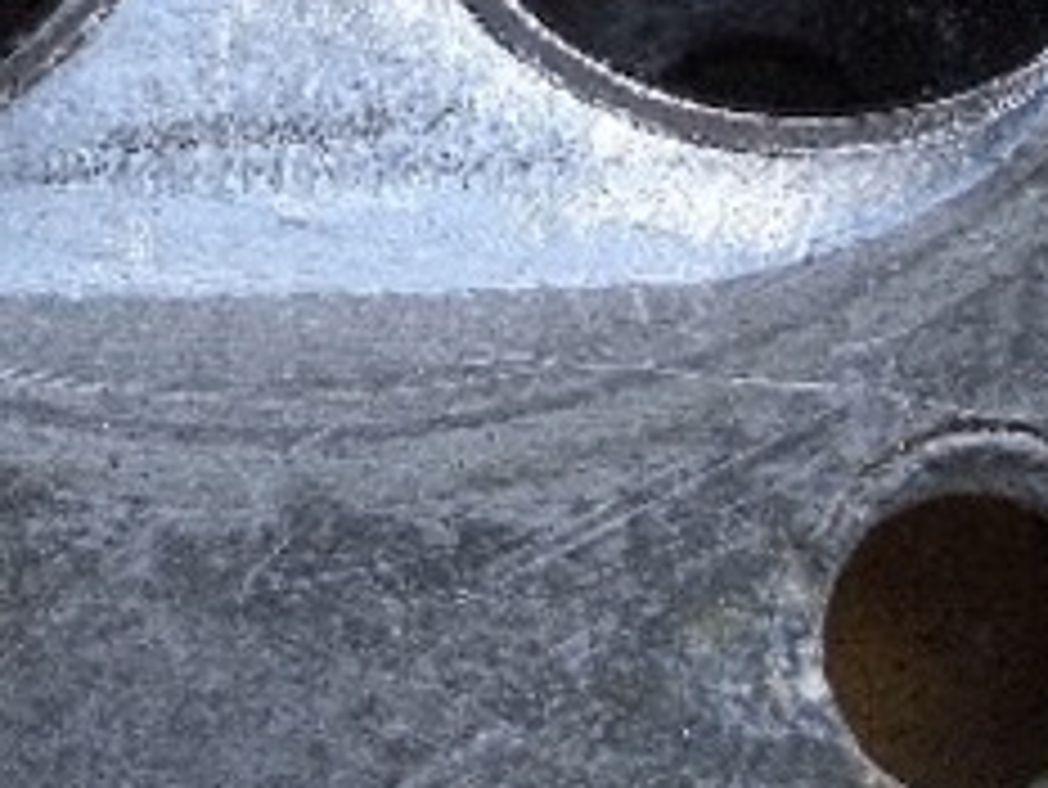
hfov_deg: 11.6
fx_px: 5149
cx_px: 324
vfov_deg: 8.7
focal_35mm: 170
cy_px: 149
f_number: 3.5
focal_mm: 10.2
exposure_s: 1/320
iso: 50
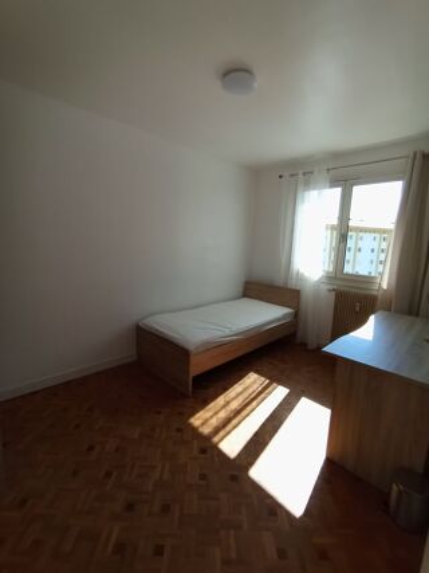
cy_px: 286
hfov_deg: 78.1
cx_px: 214
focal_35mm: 16
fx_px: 265
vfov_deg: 94.5
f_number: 2.2
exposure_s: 1/255
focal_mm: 1.65
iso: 50
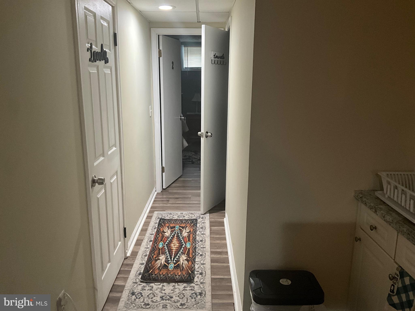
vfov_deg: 48.2
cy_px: 156
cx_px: 208
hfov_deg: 61.7
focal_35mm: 29
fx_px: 348
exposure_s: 1/60
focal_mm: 3
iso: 250
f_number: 1.8
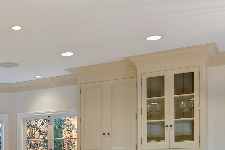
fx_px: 344
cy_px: 157
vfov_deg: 23.4
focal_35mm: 55
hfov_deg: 33.2
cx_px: 0
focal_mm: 16
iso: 800
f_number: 8
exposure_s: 1/40
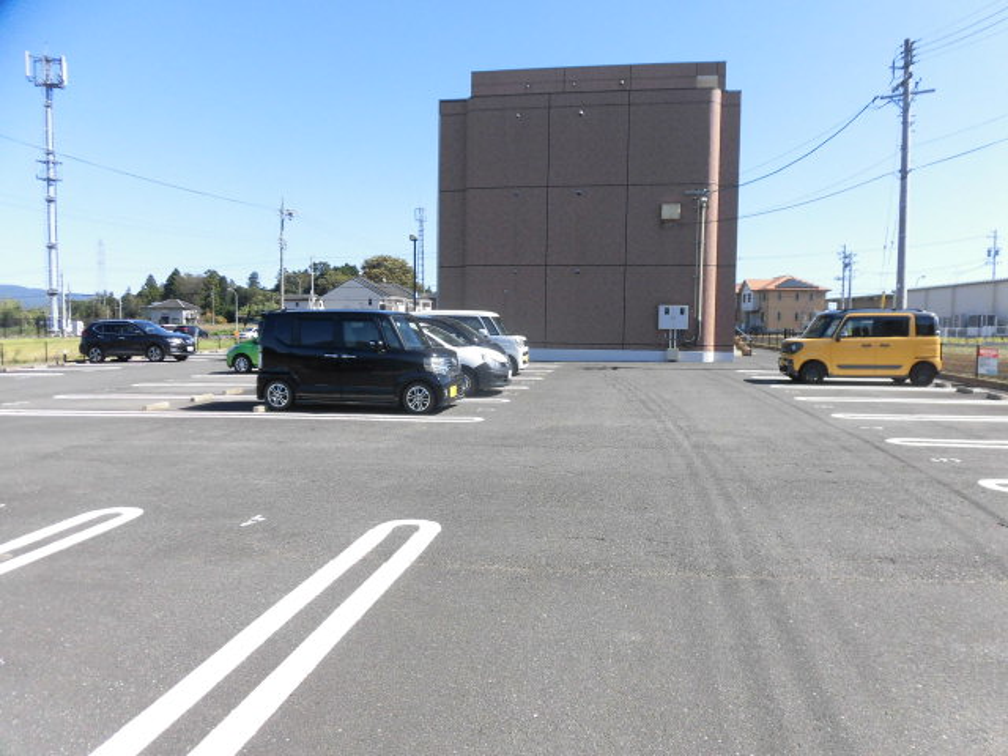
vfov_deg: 56.8
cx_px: 504
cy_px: 378
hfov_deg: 71.6
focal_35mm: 24
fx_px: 699
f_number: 3.1
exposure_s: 1/800
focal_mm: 4.3
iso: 100
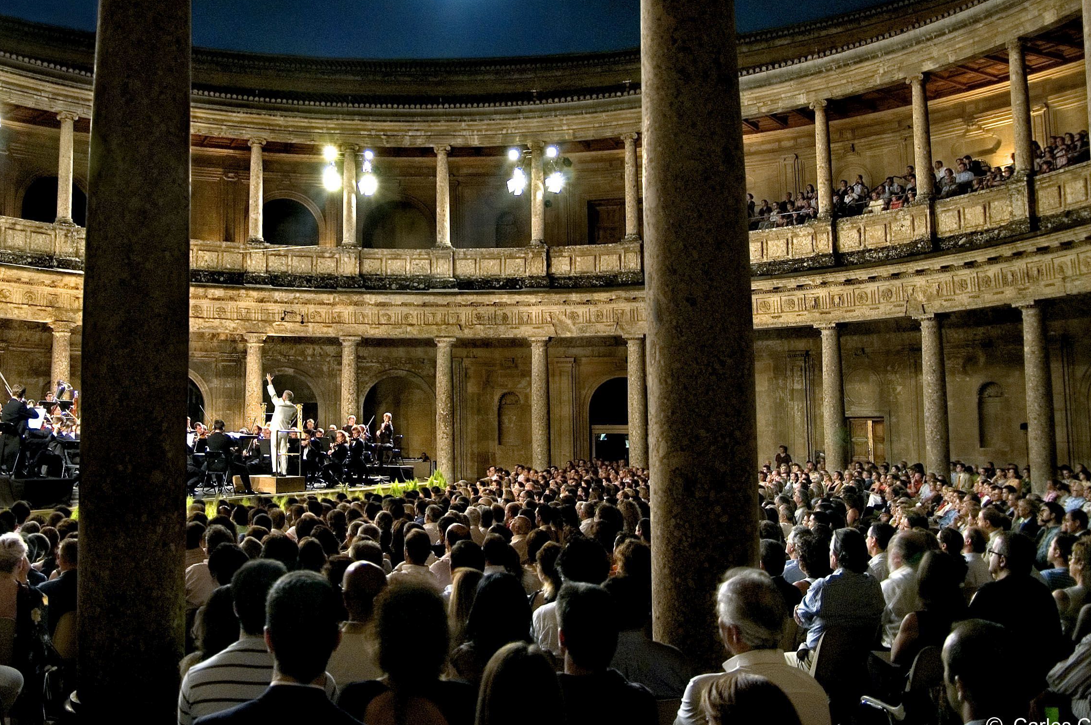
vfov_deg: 36.6
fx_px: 1090
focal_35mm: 36
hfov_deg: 52.7
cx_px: 415
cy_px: 267
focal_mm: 18
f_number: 2.8
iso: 800
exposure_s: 1/2
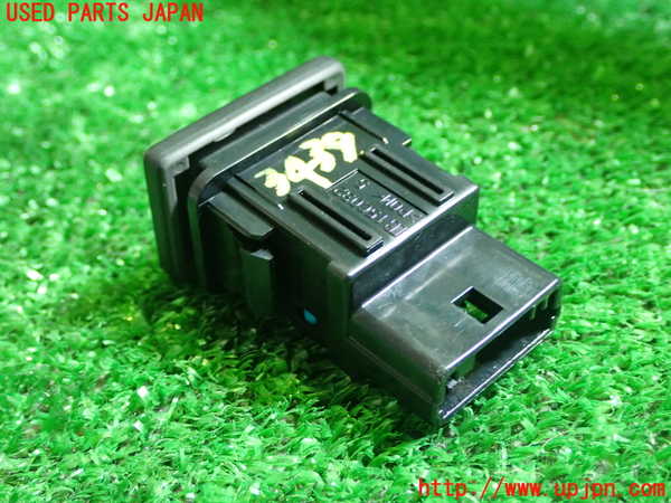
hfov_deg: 35.5
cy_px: 252
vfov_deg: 27.0
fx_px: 1047
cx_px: 336
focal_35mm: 54
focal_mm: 9.65
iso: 800
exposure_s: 1/15
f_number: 3.3
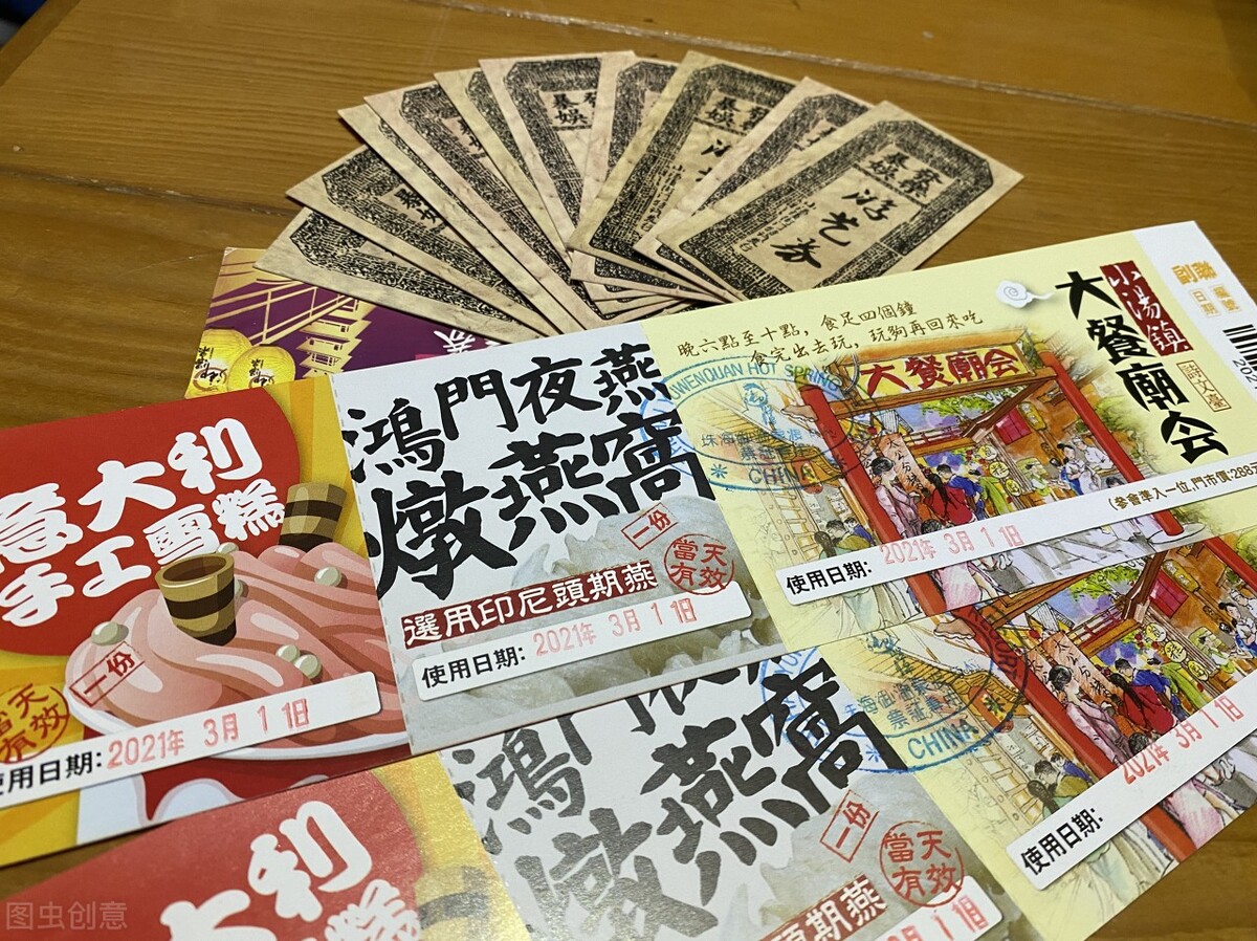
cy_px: 470
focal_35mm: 26
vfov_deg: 53.0
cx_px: 628
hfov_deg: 67.3
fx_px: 943
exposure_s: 1/50
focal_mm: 4.25
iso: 125
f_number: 1.8
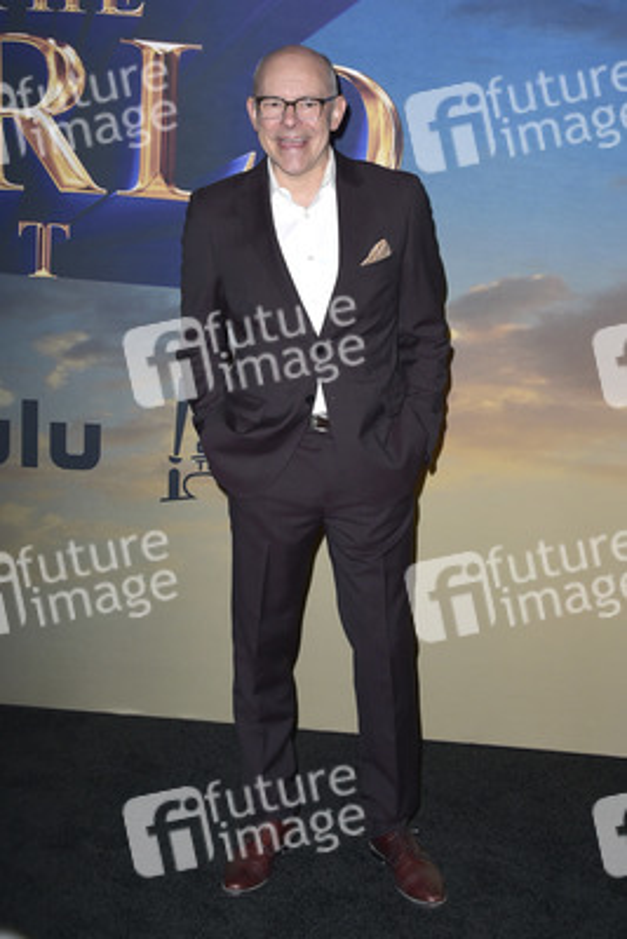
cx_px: 314
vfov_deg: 50.7
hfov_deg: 35.1
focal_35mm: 38
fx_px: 992
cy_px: 470
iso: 320
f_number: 6.3
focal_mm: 38
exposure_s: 1/250
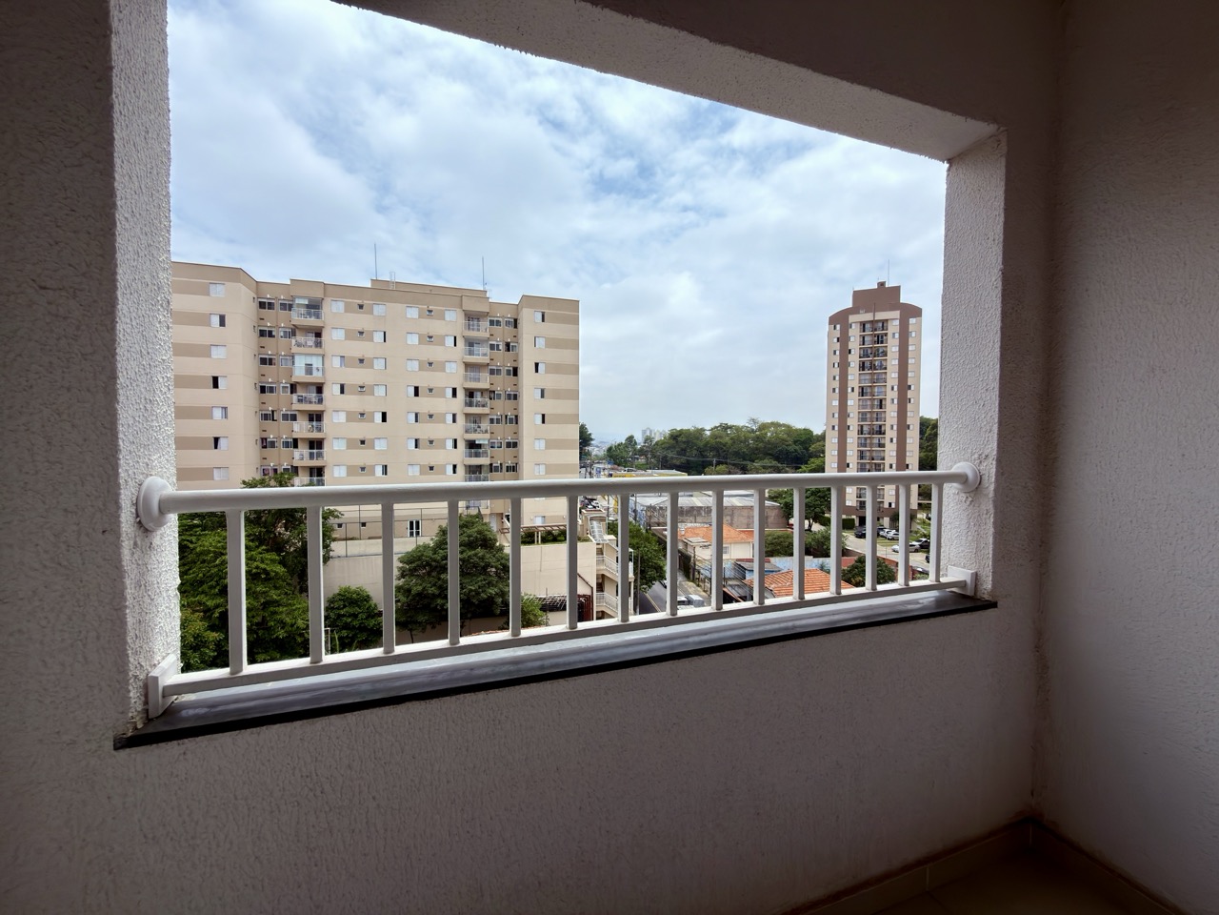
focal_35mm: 14
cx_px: 610
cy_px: 458
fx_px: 493
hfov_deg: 102.1
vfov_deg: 85.7
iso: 16
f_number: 2.2
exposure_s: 1/1256
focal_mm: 2.22
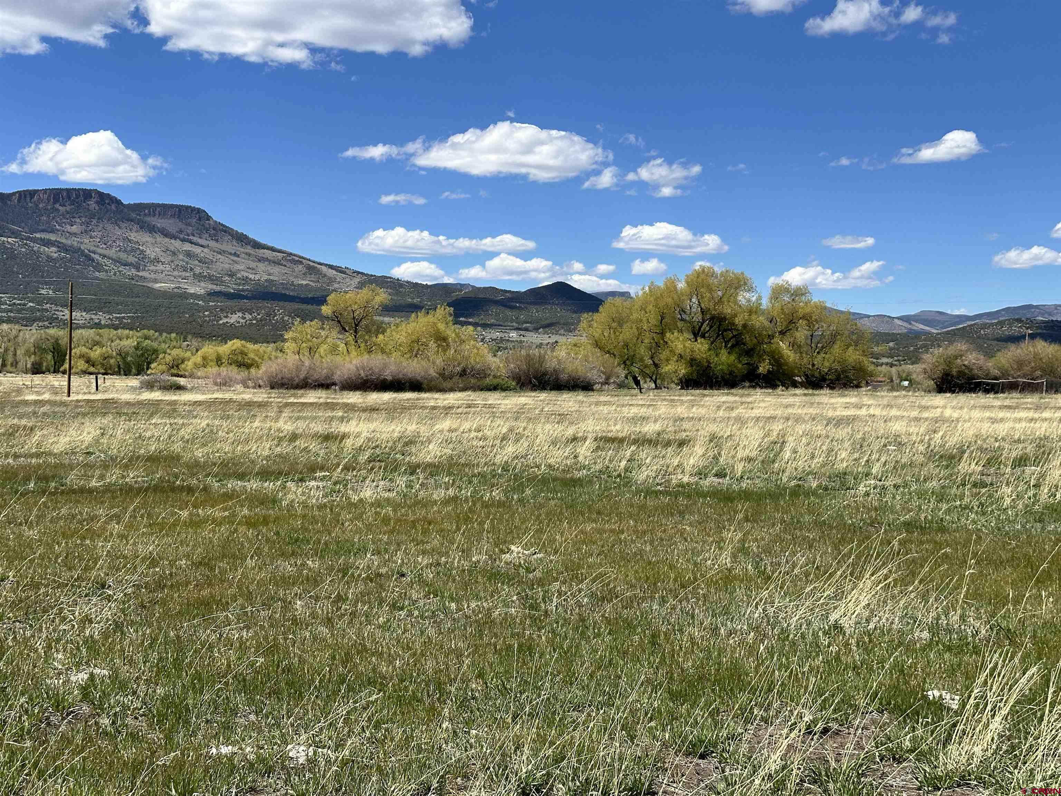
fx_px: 1471
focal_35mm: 48
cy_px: 398
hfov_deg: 39.7
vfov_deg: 30.3
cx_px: 530
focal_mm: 6.86
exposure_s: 1/5000
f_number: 1.78
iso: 64
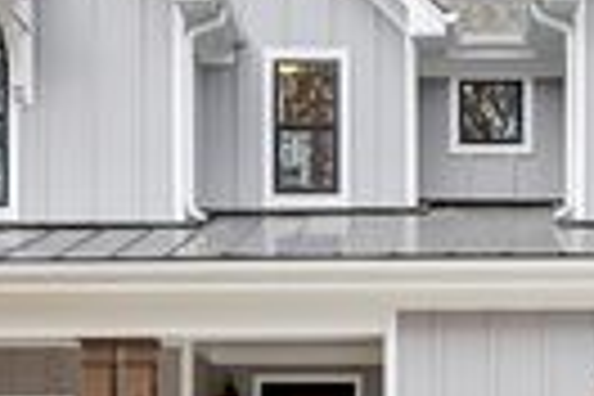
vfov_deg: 15.7
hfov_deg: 23.1
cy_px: 250
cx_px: 450
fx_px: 1435
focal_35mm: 87
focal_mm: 23
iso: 320
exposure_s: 1/13
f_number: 8
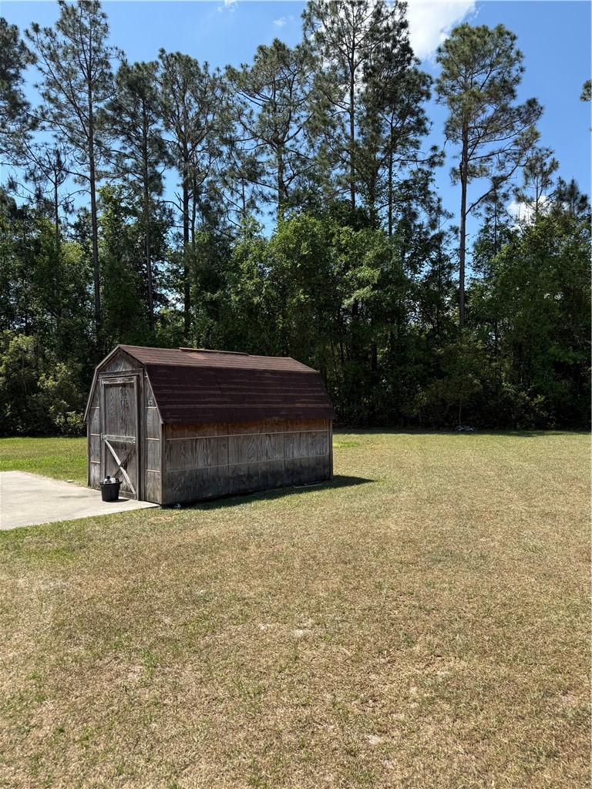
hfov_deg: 56.8
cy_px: 394
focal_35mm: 24
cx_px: 296
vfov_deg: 71.6
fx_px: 547
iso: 80
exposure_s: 1/2703
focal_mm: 6.76
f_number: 1.78
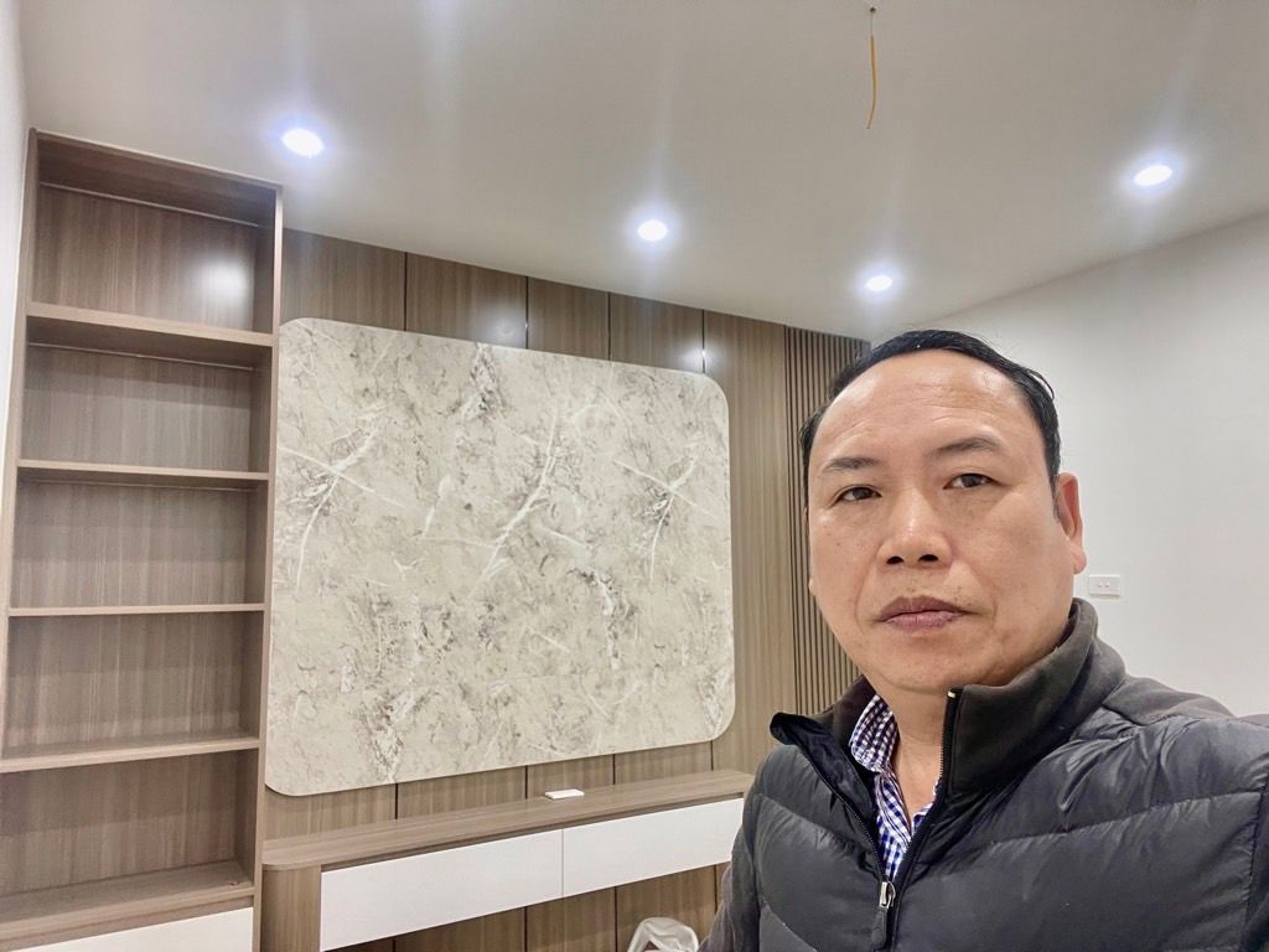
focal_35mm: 23
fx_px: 843
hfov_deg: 73.9
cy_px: 476
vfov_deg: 58.9
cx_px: 634
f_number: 2.2
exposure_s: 1/50
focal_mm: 2.71
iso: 160
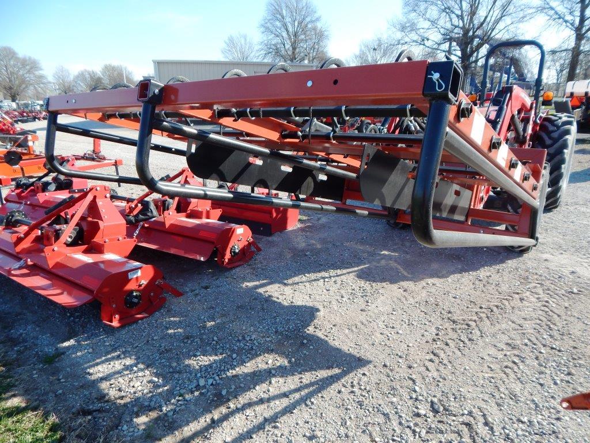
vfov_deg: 61.1
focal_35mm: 22
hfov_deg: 76.4
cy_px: 222
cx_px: 295
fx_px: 375
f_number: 3
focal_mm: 4
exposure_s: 1/800
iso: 125
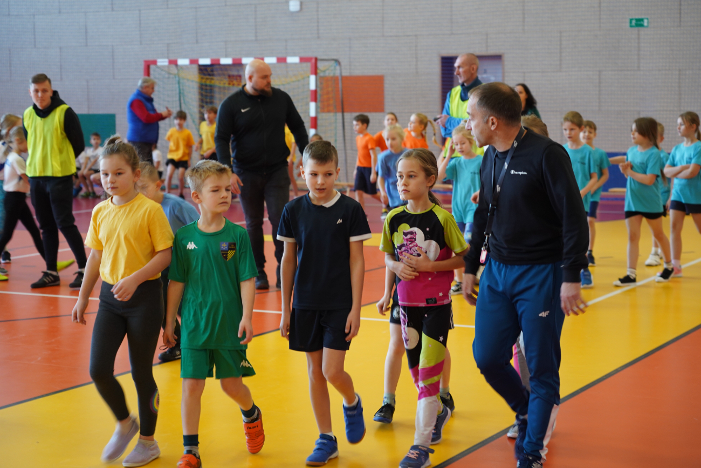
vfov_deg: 19.2
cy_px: 234
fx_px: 1383
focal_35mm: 71
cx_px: 350
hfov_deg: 28.5
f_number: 4
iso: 1250
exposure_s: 1/100
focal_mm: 71
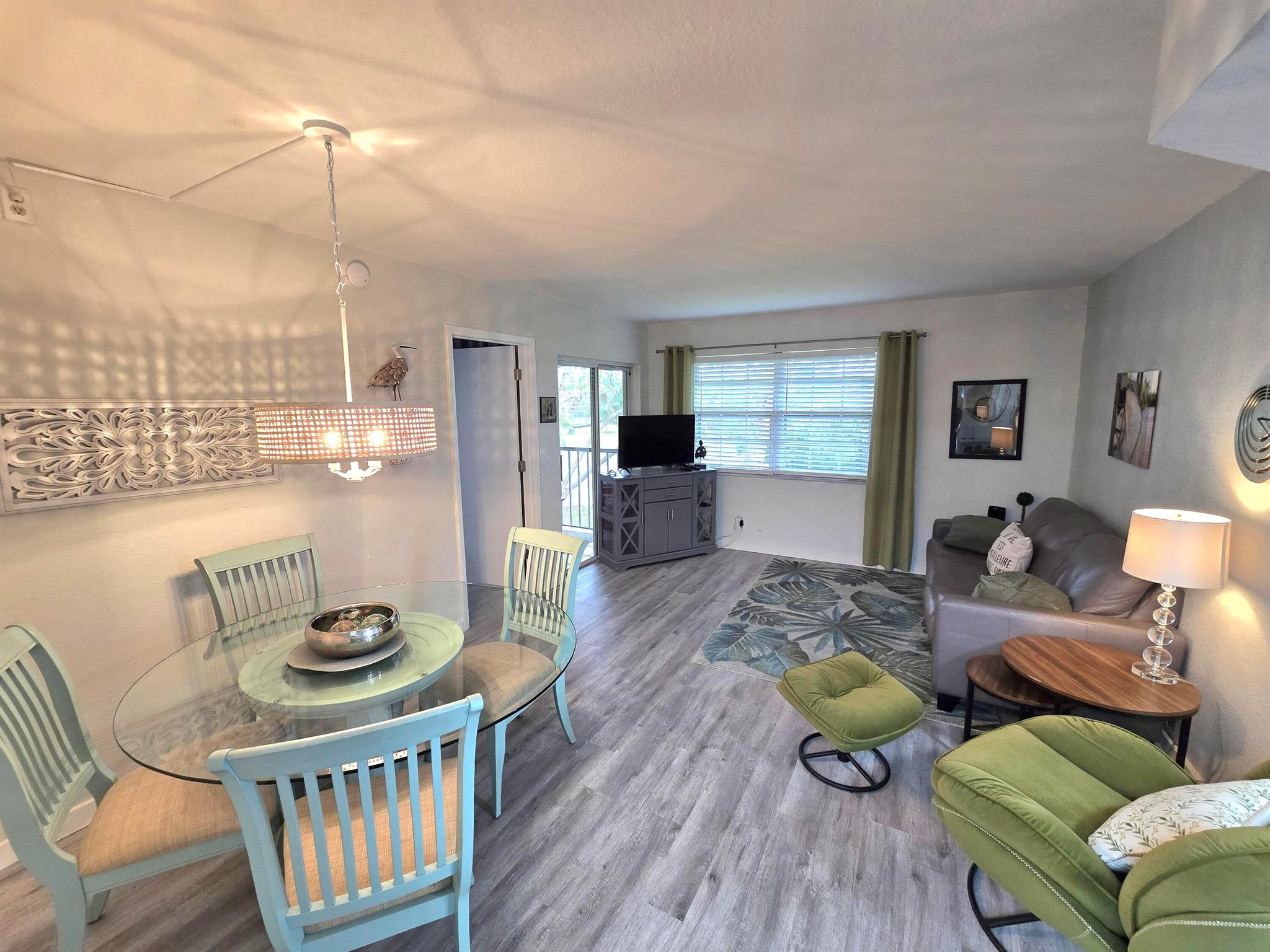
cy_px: 476
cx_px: 635
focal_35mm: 13
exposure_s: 1/60.2
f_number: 2.2
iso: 160
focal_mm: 2.2
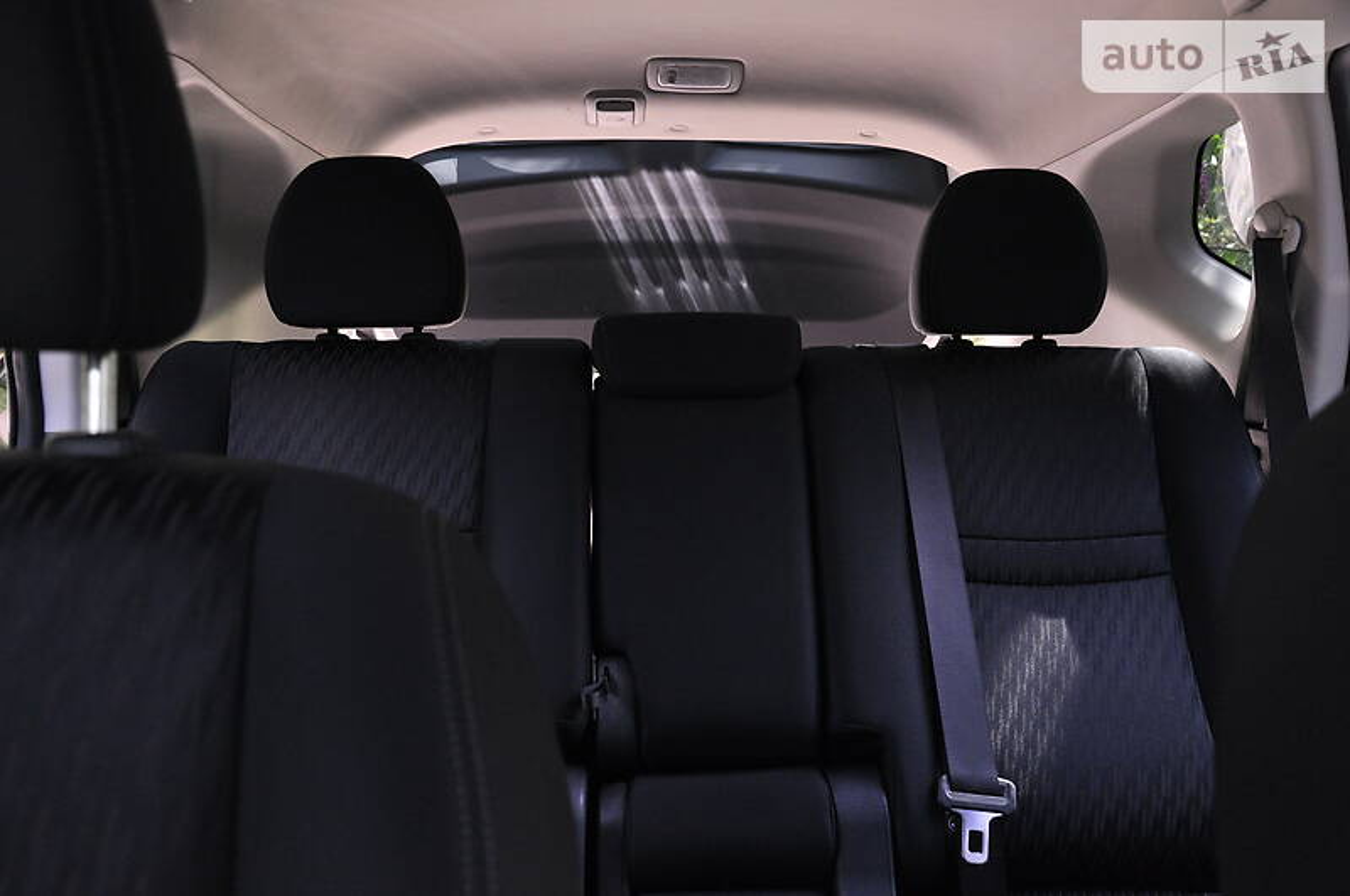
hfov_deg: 57.3
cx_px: 675
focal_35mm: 33
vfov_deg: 39.9
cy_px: 448
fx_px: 1236
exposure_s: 1/500
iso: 800
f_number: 5
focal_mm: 22
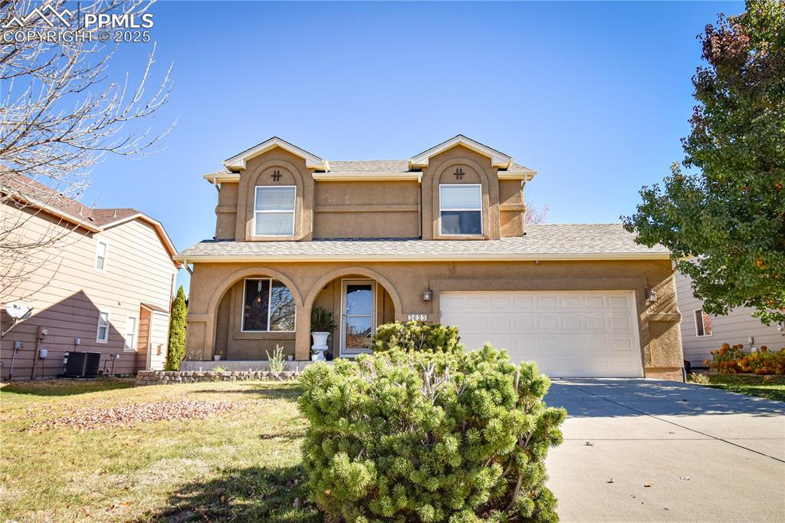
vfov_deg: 56.1
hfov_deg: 77.3
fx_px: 490
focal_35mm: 22
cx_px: 392
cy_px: 262
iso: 320
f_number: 8
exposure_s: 1/640
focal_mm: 15
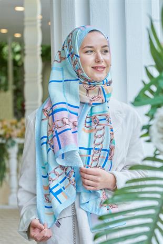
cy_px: 122
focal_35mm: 110
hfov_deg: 12.5
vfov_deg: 18.6
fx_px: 746
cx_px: 82
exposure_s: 1/100
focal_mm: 110
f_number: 7.1
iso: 800
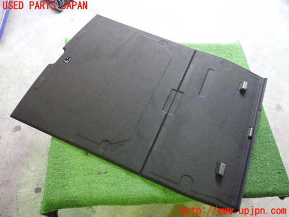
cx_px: 144
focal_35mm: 30
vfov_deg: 46.8
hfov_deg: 60.0
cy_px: 108
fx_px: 250
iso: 1000
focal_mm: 5.4
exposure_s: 1/40
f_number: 2.3
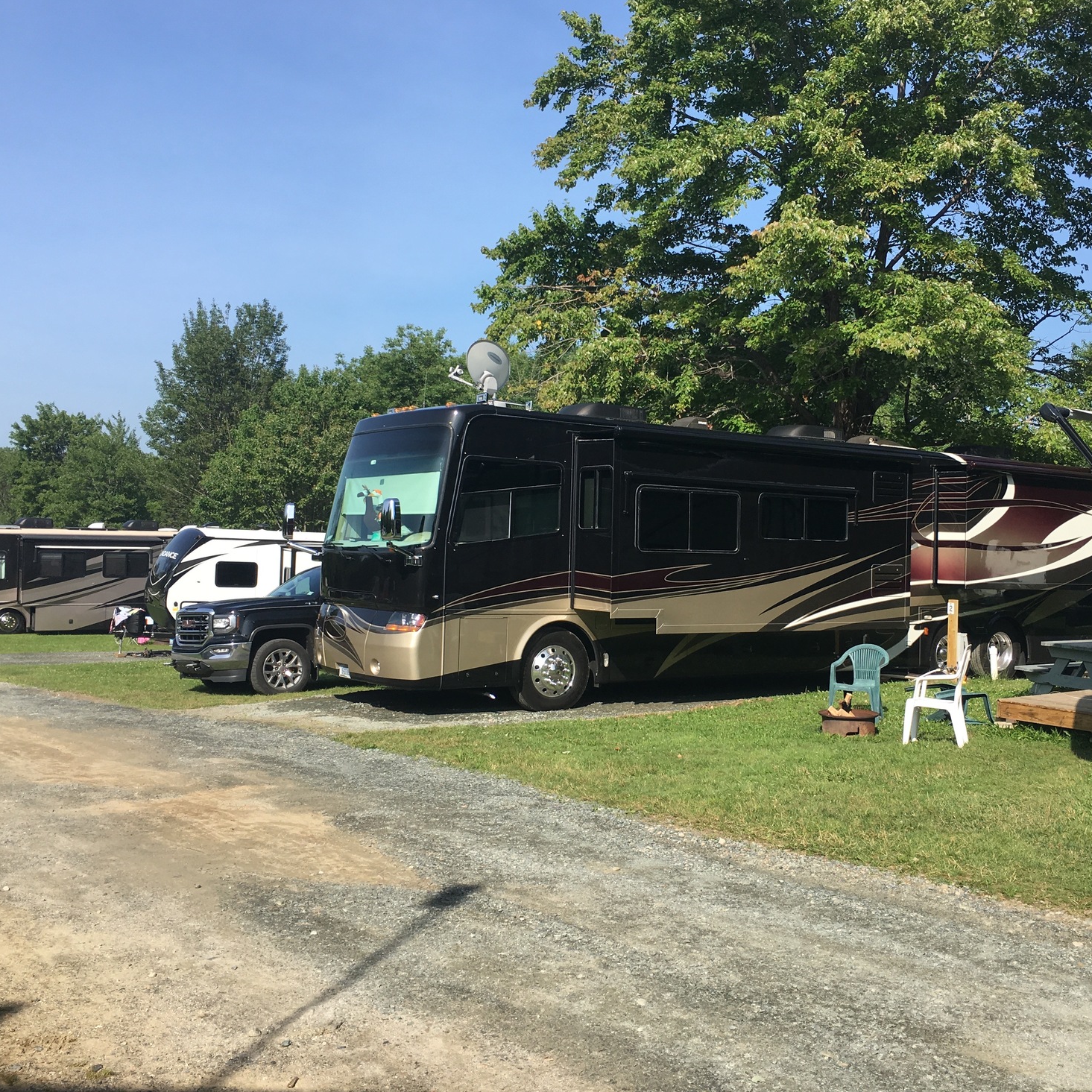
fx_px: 1249
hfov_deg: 47.1
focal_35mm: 35
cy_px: 534
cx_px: 625
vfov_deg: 47.2
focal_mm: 4.15
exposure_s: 1/1202
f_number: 2.2
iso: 25
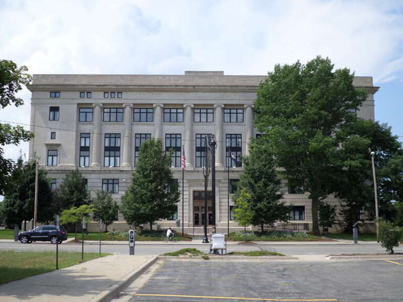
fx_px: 501
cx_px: 202
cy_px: 151
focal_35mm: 43
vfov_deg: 33.6
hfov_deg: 43.9
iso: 80
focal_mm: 7.8
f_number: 3.2
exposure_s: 1/750
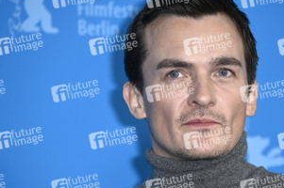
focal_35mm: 449
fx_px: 3538
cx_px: 183
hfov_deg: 4.6
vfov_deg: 3.1
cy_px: 115
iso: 1000
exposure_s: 1/200
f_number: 5.6
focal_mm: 300
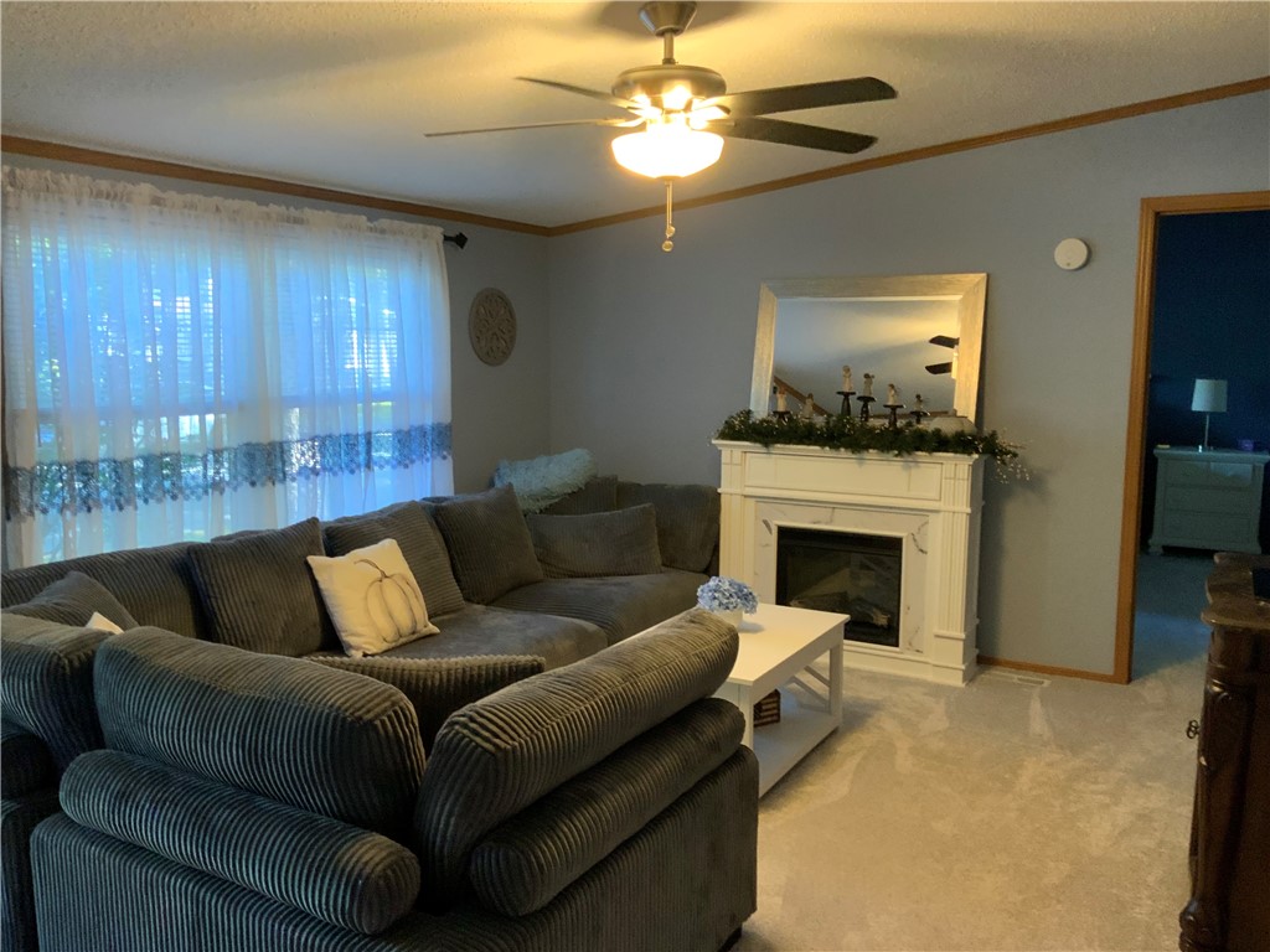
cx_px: 635
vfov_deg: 48.2
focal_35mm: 29
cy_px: 476
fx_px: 1064
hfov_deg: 61.7
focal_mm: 3
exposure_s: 1/60
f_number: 1.8
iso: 250
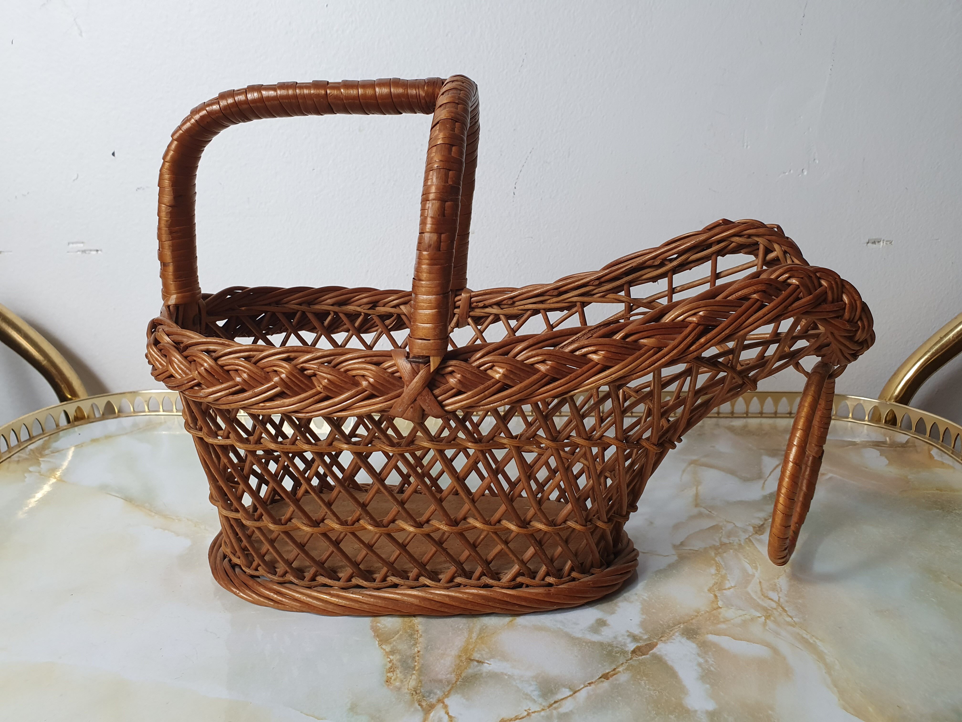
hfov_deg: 67.3
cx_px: 481
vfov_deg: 53.1
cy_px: 361
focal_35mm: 26
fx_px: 723
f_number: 2.4
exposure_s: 1/100
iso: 100
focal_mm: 4.32
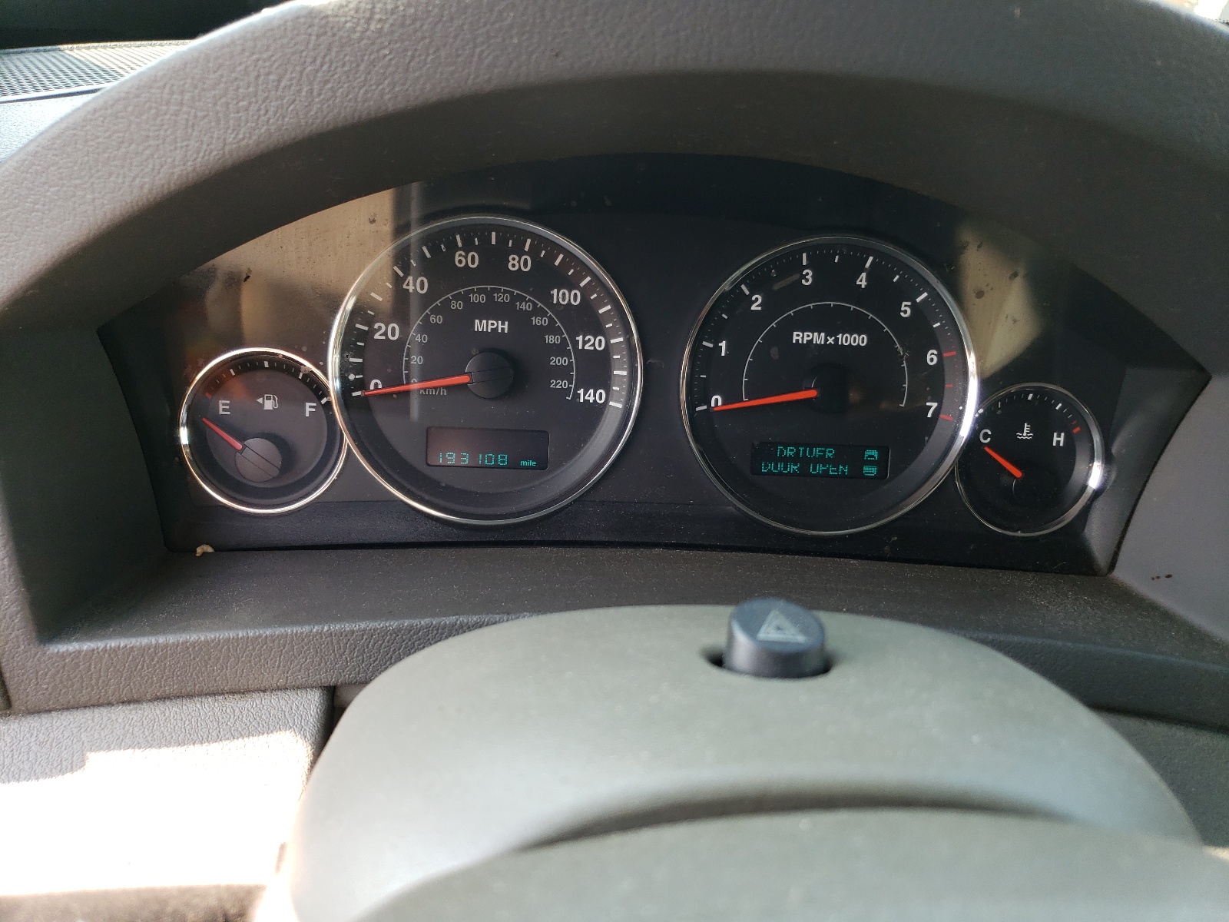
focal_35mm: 26
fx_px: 923
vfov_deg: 53.1
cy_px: 461
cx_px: 614
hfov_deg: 67.3
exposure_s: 1/213
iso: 50
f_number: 1.5
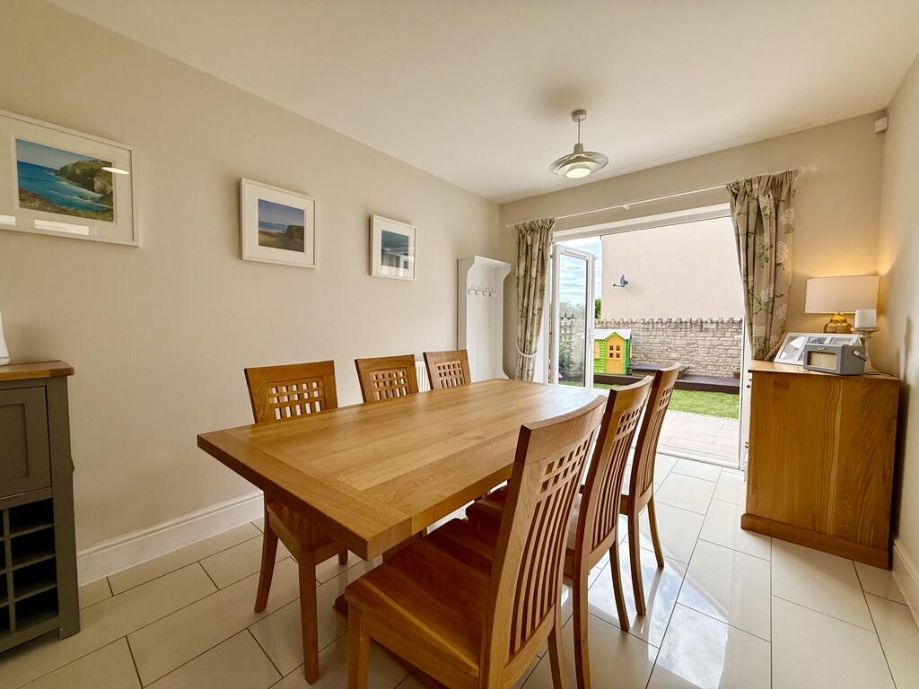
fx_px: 372
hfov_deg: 102.1
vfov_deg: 85.7
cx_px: 460
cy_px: 344
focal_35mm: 14
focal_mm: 2.22
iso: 64
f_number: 2.2
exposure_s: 1/363
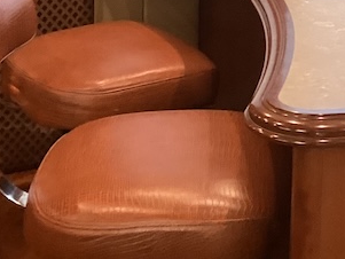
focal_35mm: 103
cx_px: 290
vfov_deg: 13.6
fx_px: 1027
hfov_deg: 18.8
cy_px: -117
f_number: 2.4
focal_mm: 3.3
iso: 200
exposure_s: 1/60
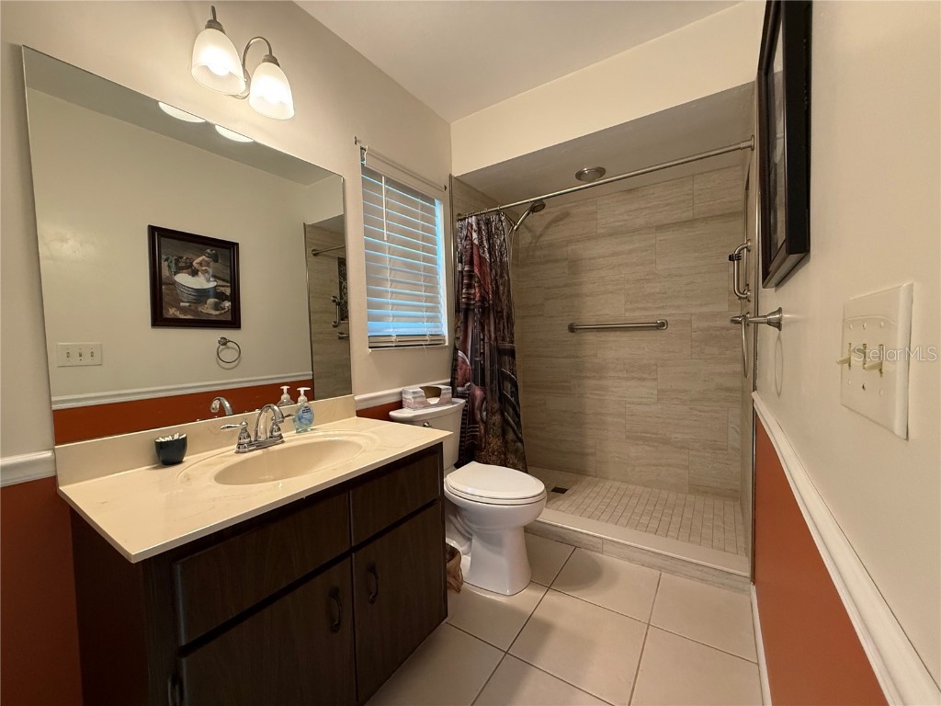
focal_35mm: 14
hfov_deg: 102.1
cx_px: 470
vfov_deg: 85.7
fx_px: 381
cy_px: 353
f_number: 2.2
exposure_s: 1/60
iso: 320
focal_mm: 2.22
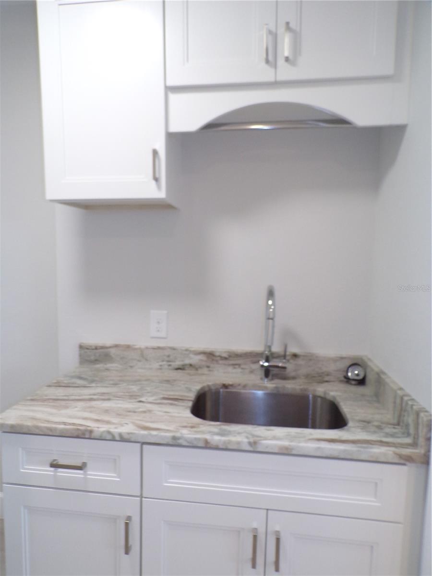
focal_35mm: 24
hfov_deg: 56.8
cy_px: 288
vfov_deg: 71.6
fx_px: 399
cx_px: 216
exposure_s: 1/34
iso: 200
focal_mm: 4.3
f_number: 3
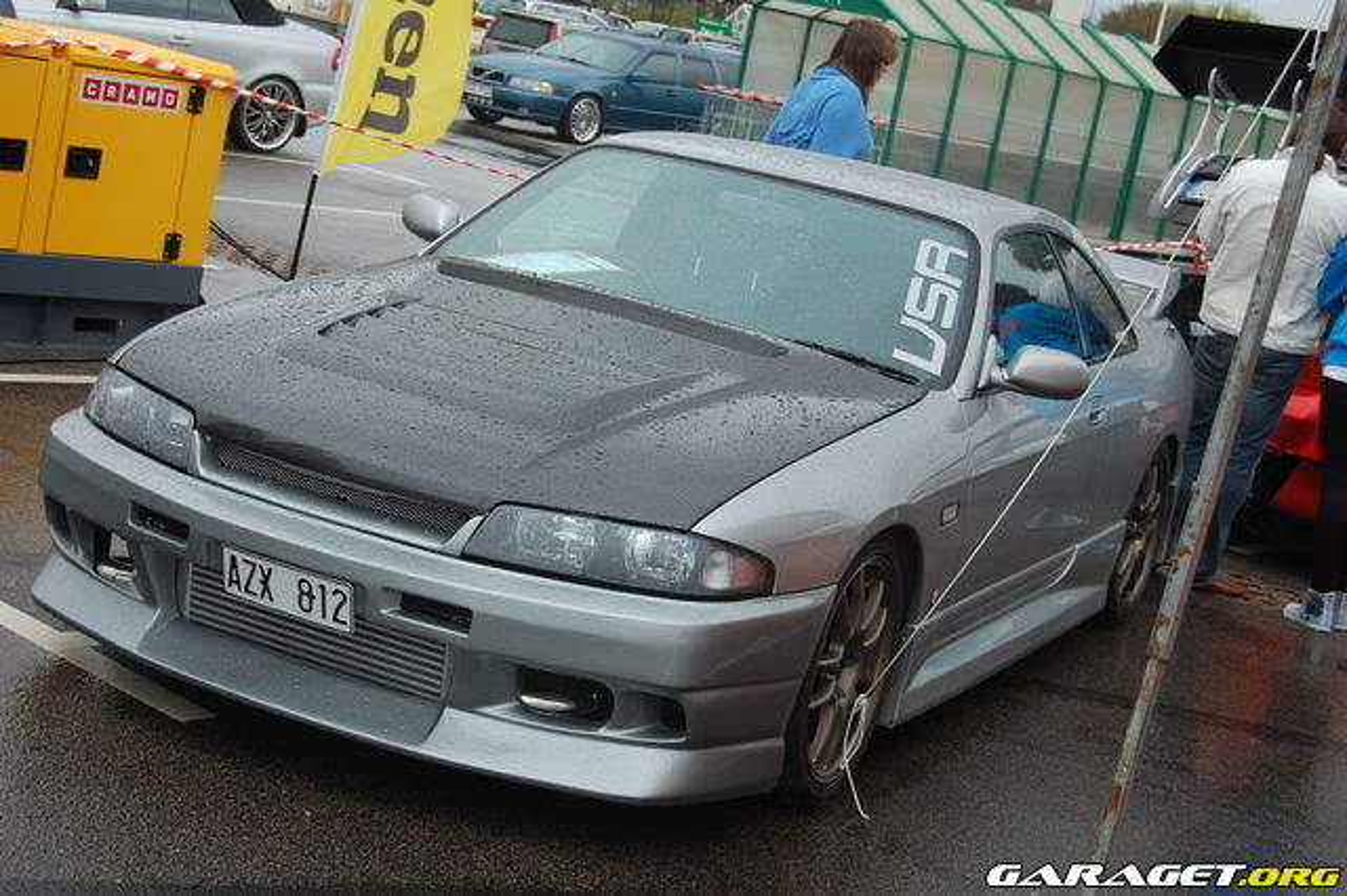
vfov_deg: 21.5
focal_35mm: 63
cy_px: 448
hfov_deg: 31.9
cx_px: 674
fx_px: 2356
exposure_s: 1/200
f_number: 7.1
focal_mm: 42
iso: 200
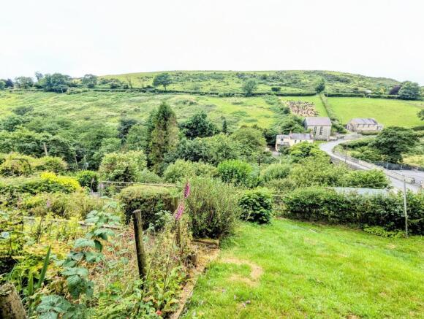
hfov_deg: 94.4
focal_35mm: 16
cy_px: 160
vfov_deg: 78.3
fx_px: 196
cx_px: 212
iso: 50
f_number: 2.2
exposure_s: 1/408
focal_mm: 2.35
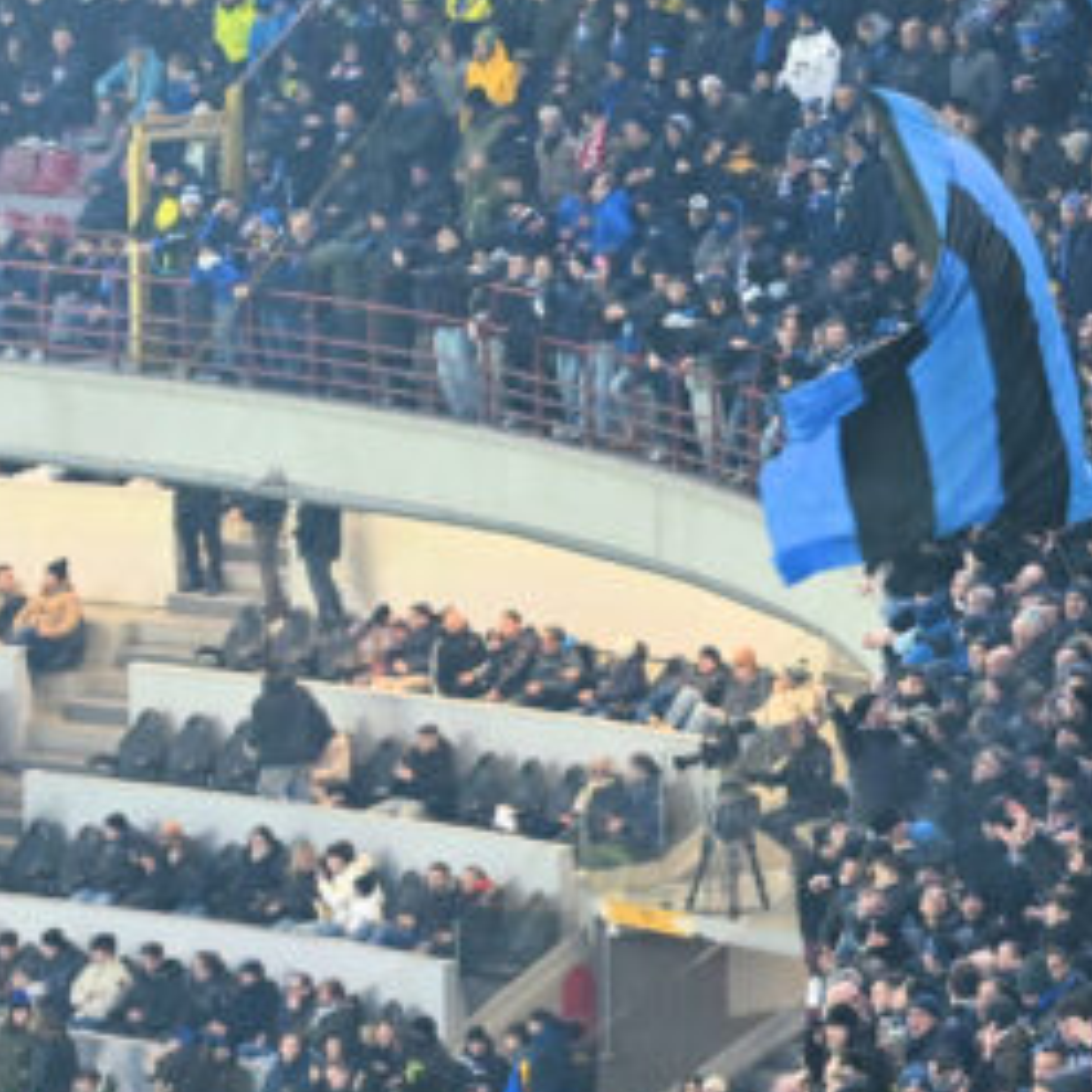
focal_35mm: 422
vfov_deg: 4.1
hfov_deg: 4.1
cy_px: -55
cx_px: 1499
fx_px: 15061
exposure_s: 1/86
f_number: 4
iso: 1600
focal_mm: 120
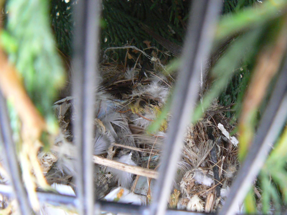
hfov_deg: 51.4
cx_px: 144
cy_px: 108
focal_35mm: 36
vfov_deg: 39.7
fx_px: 298
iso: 200
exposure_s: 1/20
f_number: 2.8
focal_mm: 6
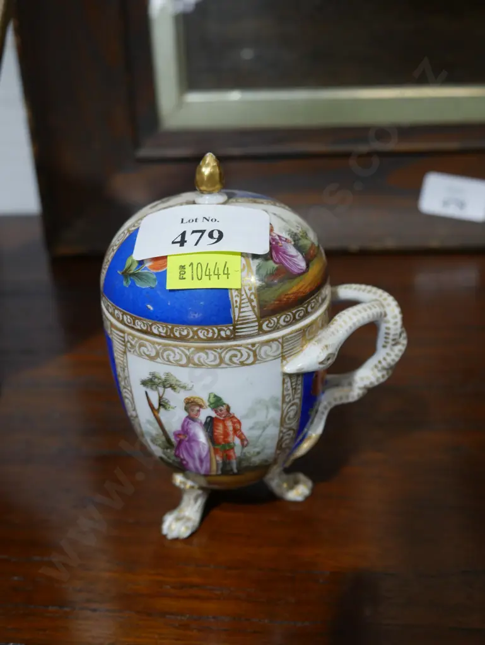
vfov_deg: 46.8
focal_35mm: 40
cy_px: 322
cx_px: 242
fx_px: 747
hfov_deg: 36.0
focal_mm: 20
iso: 400
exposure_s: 1/60
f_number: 4.4
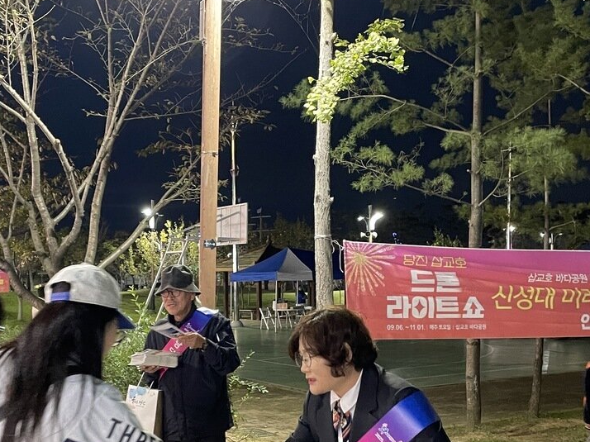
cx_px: 217
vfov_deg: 28.1
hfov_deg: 37.3
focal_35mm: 51
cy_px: 342
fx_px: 869
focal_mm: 4.2
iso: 640
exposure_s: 1/30
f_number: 1.6
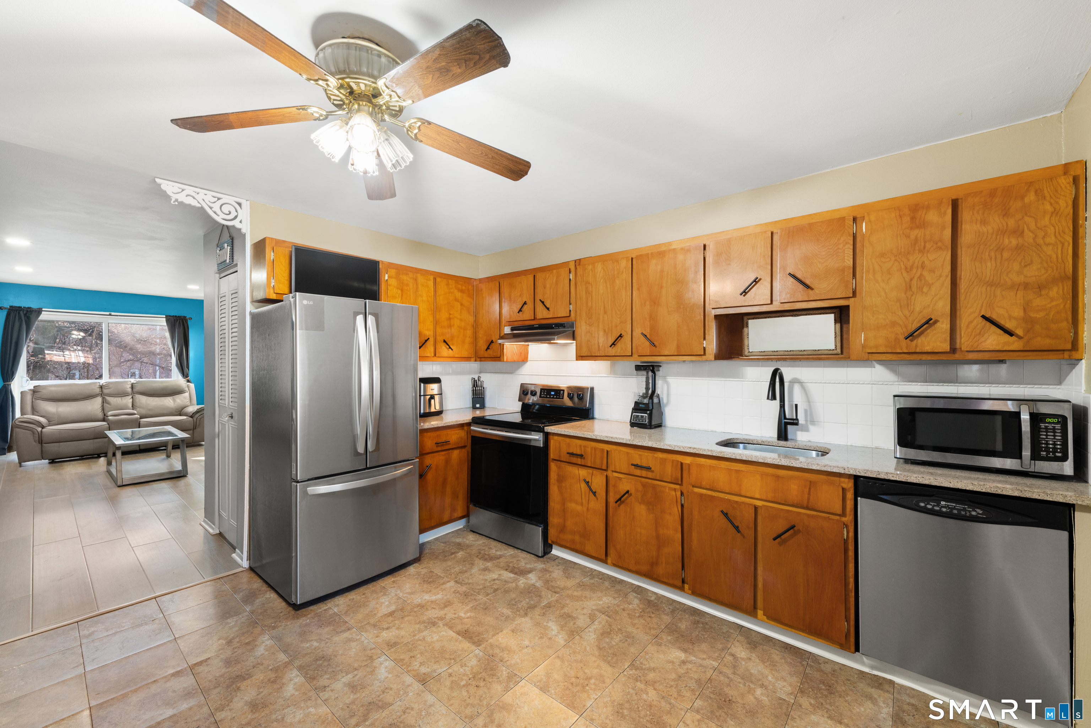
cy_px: 364
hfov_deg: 104.3
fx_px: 424
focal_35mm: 14
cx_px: 546
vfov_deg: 81.2
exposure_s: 1/2
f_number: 11
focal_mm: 14
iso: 250
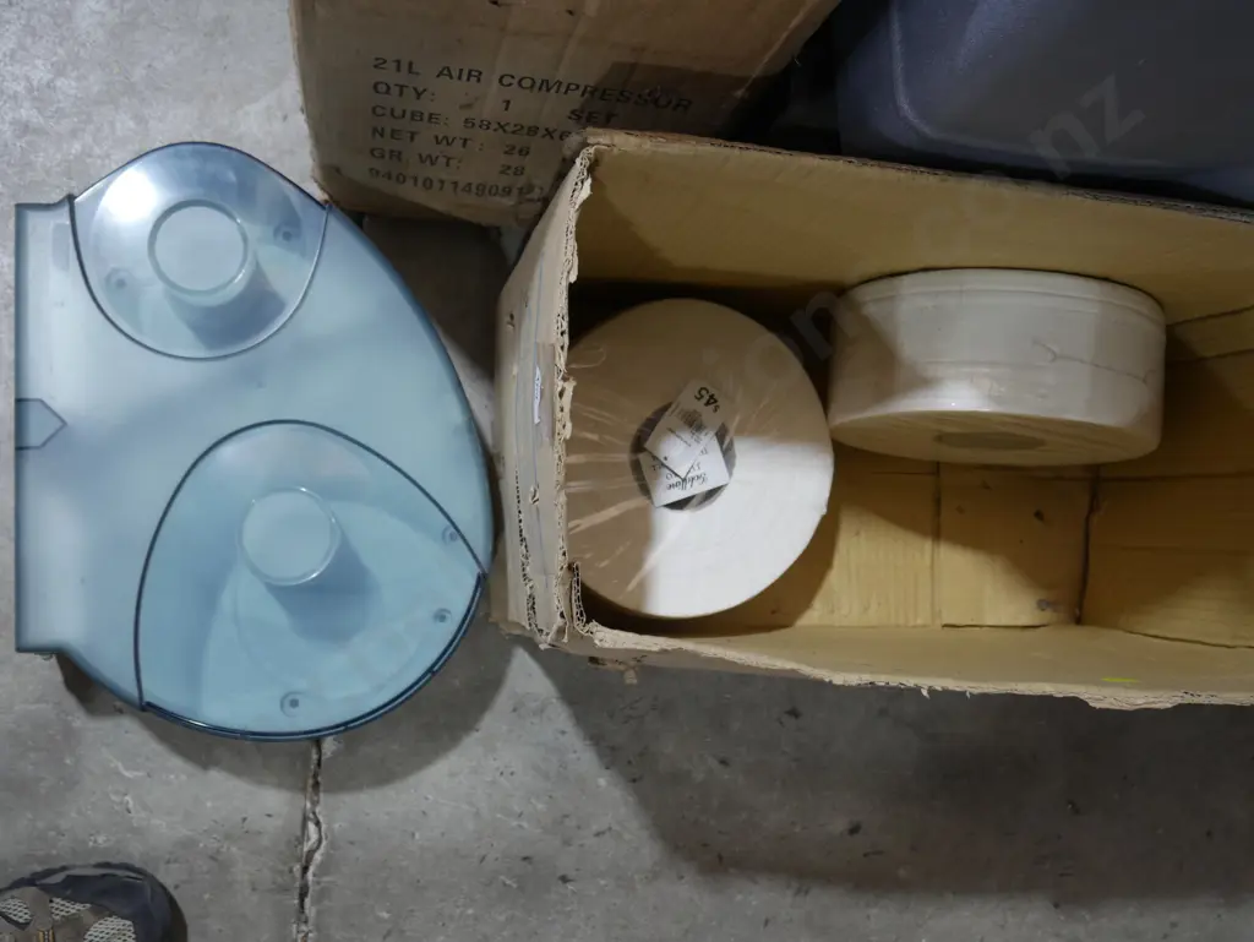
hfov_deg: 46.8
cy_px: 471
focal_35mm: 40
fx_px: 1450
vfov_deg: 36.0
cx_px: 627
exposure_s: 1/60
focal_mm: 20
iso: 400
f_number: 4.5
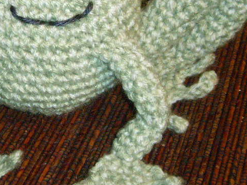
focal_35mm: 80
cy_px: 64
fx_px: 571
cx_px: 43
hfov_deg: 24.0
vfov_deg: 18.4
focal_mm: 6.4
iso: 400
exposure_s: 1/60.2
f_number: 3.5
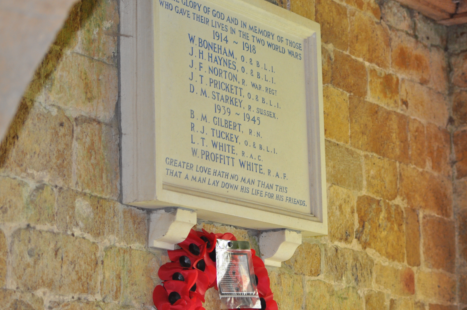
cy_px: 142
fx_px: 1503
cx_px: 253
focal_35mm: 116
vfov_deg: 11.8
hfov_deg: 17.7
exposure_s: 1/60
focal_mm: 70
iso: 800
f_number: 4
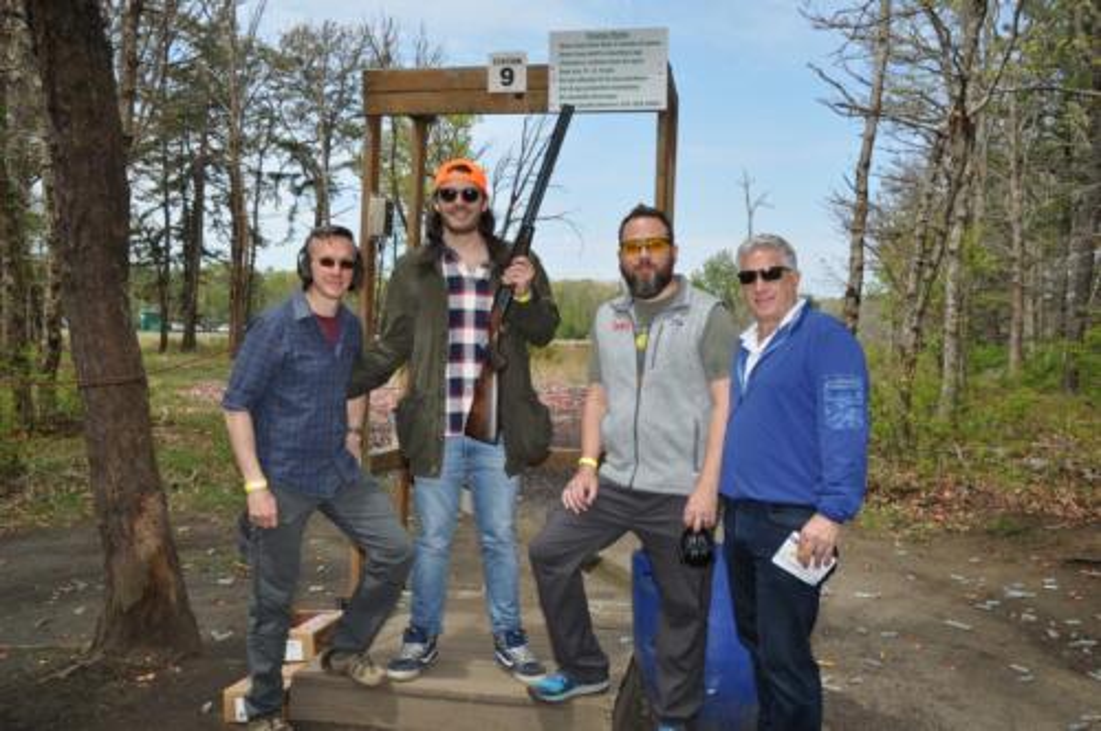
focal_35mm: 34
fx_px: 1054
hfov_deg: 55.2
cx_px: 550
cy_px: 366
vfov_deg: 38.3
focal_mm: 23
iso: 200
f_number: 11
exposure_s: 1/200
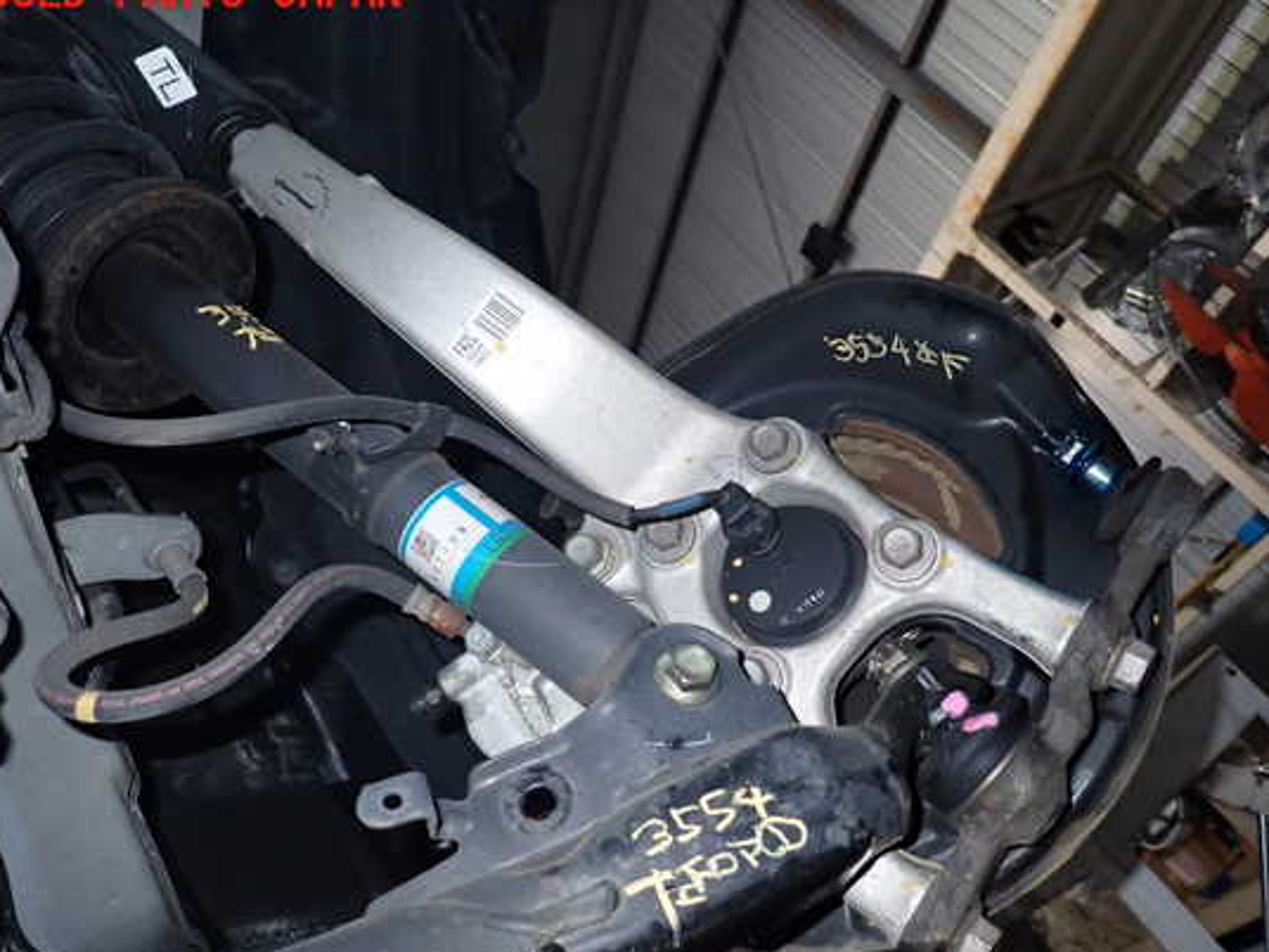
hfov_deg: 63.4
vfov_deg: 49.7
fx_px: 1026
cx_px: 682
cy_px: 495
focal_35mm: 28
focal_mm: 4.5
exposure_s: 1/30
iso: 400
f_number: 5.6
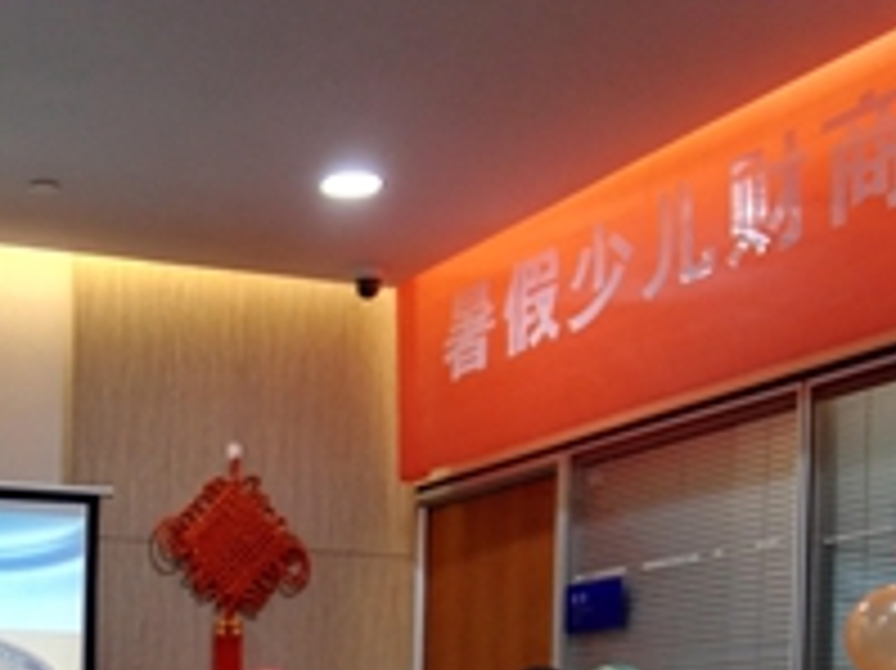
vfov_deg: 19.0
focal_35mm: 73
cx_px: 99
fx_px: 1888
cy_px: 816
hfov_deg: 25.9
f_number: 2
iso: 125
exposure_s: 1/50
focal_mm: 3.8
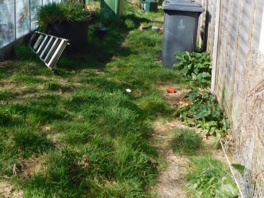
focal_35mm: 46
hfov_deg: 40.1
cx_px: 65
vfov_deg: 29.8
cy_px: 10
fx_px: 351
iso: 125
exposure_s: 1/1000
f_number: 3
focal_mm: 4
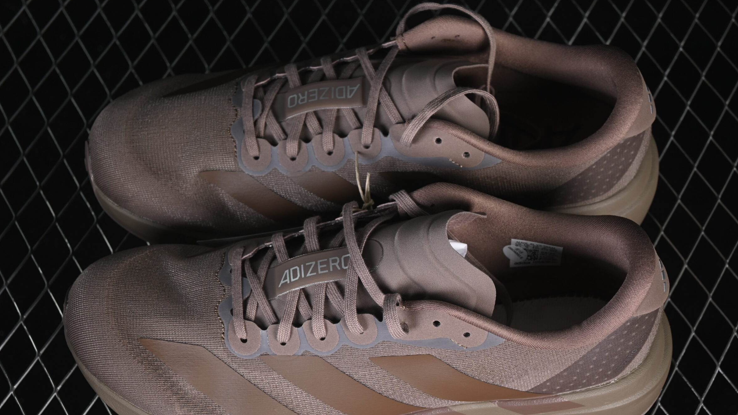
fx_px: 1663
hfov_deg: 25.0
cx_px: 382
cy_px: 247
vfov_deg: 14.2
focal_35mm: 85
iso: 160
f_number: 6.3
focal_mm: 50
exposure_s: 1/60
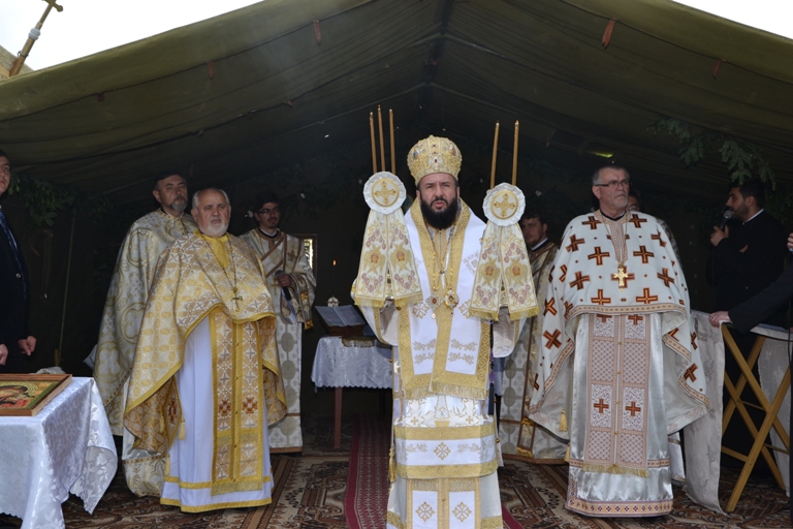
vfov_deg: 28.1
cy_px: 264
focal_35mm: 48
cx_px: 396
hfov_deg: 41.1
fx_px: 1057
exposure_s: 1/160
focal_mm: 32
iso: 100
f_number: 6.3
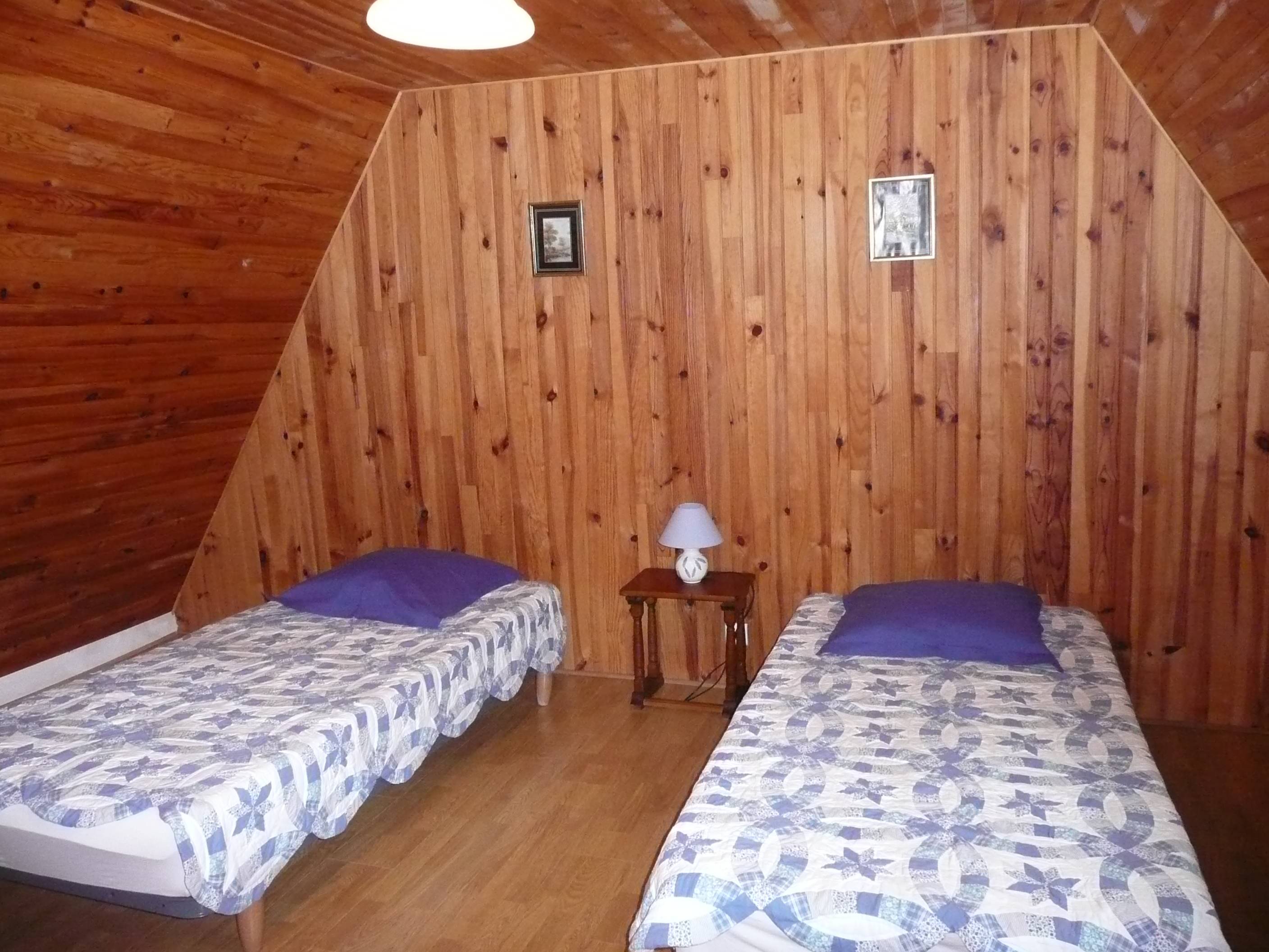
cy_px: 476
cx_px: 634
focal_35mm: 28
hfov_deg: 63.4
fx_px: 1026
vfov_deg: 49.7
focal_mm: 4.6
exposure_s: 1/30
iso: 640
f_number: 3.3
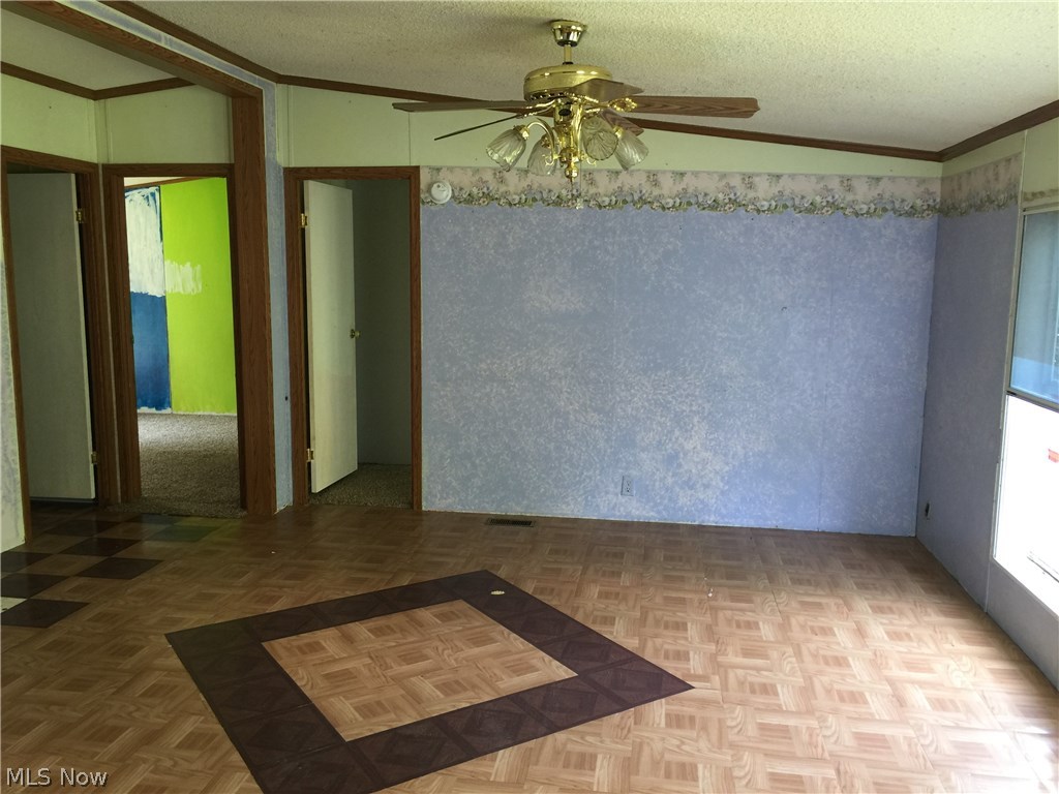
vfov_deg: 48.2
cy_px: 397
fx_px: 887
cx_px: 530
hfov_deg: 61.7
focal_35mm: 29
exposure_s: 1/15
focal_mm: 4.15
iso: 40
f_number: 2.2
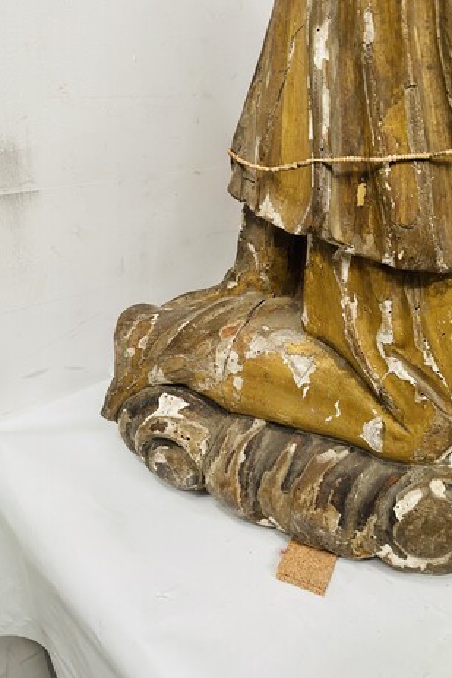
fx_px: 528
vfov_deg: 65.5
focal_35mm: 28
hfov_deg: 46.3
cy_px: 349
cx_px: 241
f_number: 1.8
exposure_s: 1/60
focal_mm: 4.25
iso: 125
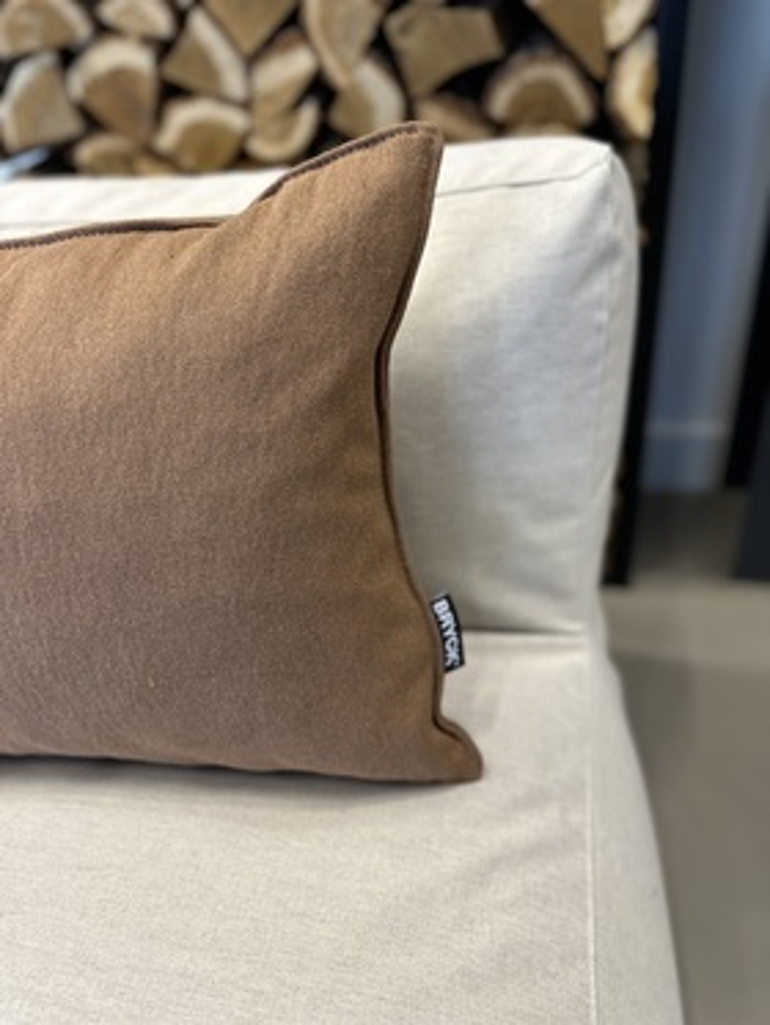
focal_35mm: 24
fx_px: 711
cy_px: 512
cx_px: 385
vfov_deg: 71.6
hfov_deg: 56.8
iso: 160
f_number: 1.78
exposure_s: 1/50
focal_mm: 6.86
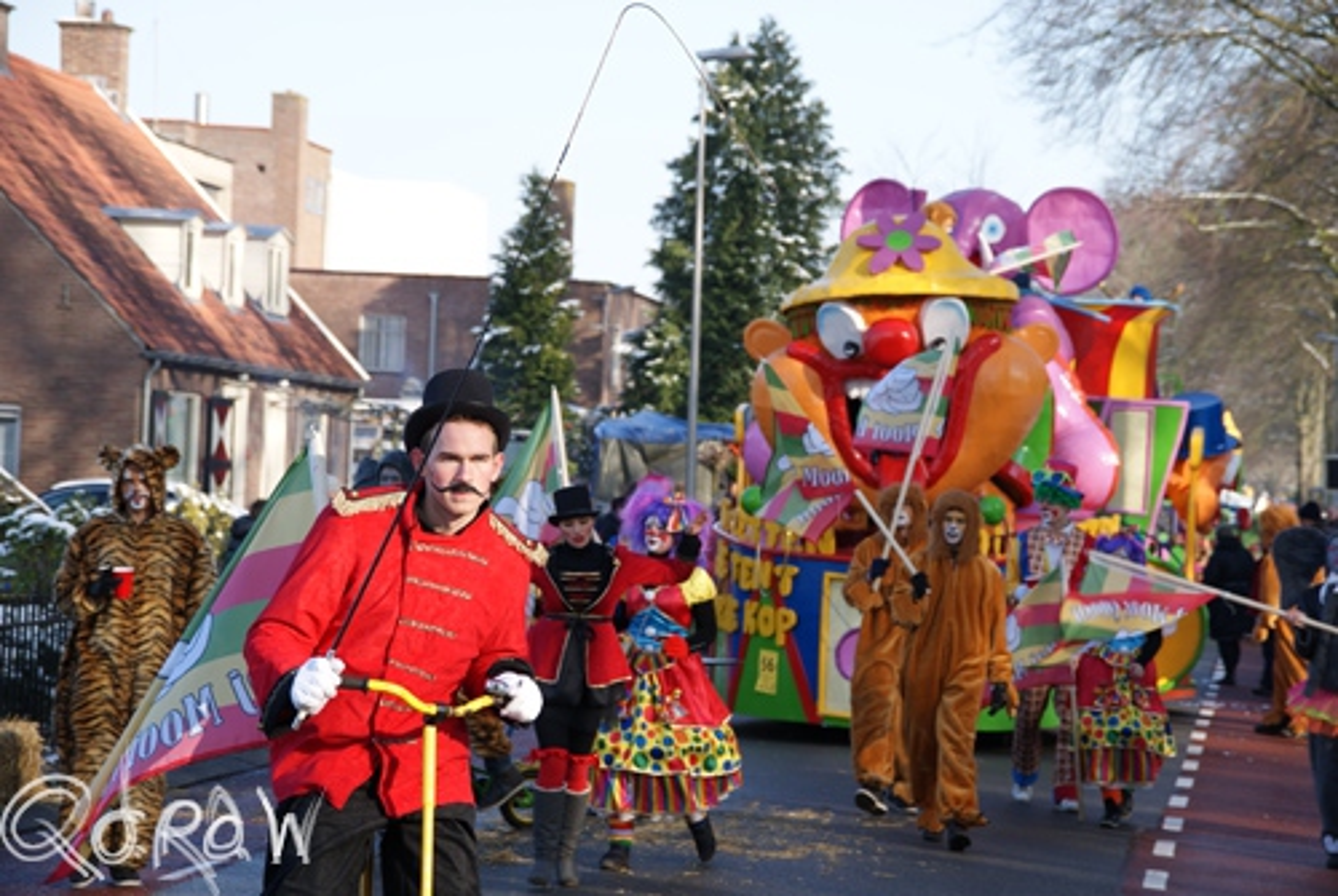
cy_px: 448
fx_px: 4187
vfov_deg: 12.2
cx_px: 669
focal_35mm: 112
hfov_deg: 18.2
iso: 100
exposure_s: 1/160
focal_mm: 75
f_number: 6.3
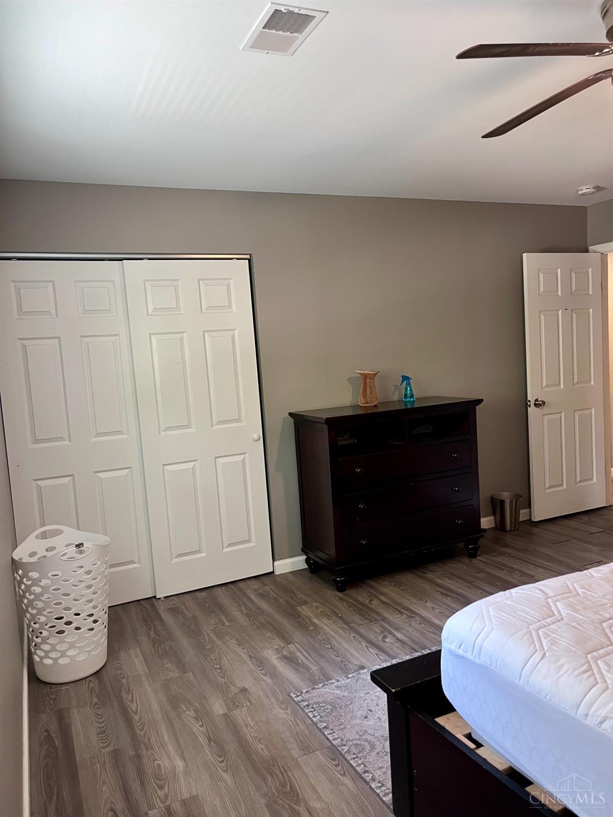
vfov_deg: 67.3
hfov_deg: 53.1
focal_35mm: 26
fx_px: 614
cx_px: 306
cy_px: 408
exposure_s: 1/60
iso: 250
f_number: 1.6
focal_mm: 5.1
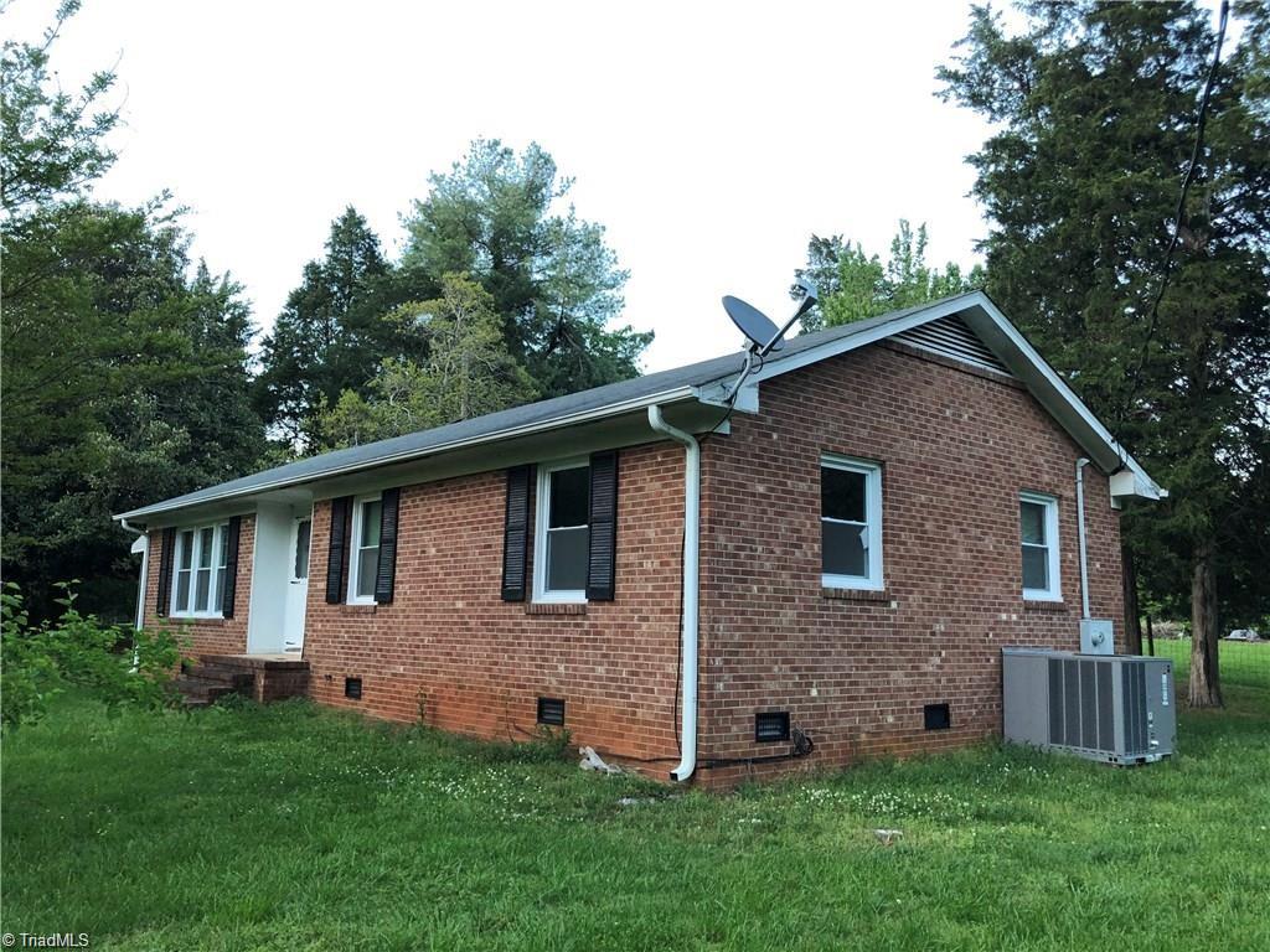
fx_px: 1027
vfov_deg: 49.7
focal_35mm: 28
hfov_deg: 63.4
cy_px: 476
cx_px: 635
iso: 40
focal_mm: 3.99
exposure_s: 1/24
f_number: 1.8
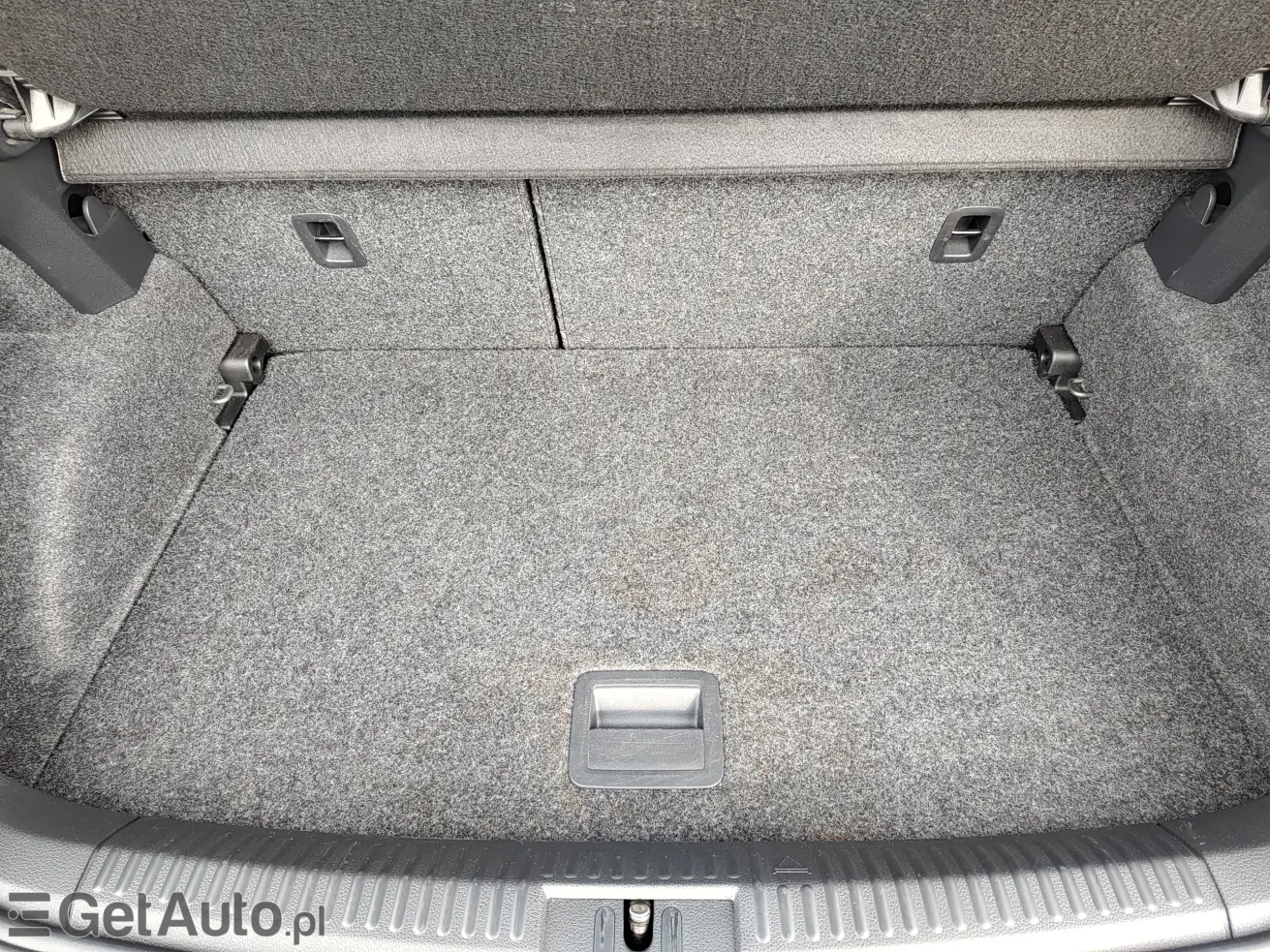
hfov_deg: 73.9
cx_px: 635
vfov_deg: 58.9
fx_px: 844
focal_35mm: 23
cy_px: 476
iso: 266
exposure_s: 1/100
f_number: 1.8
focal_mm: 5.56
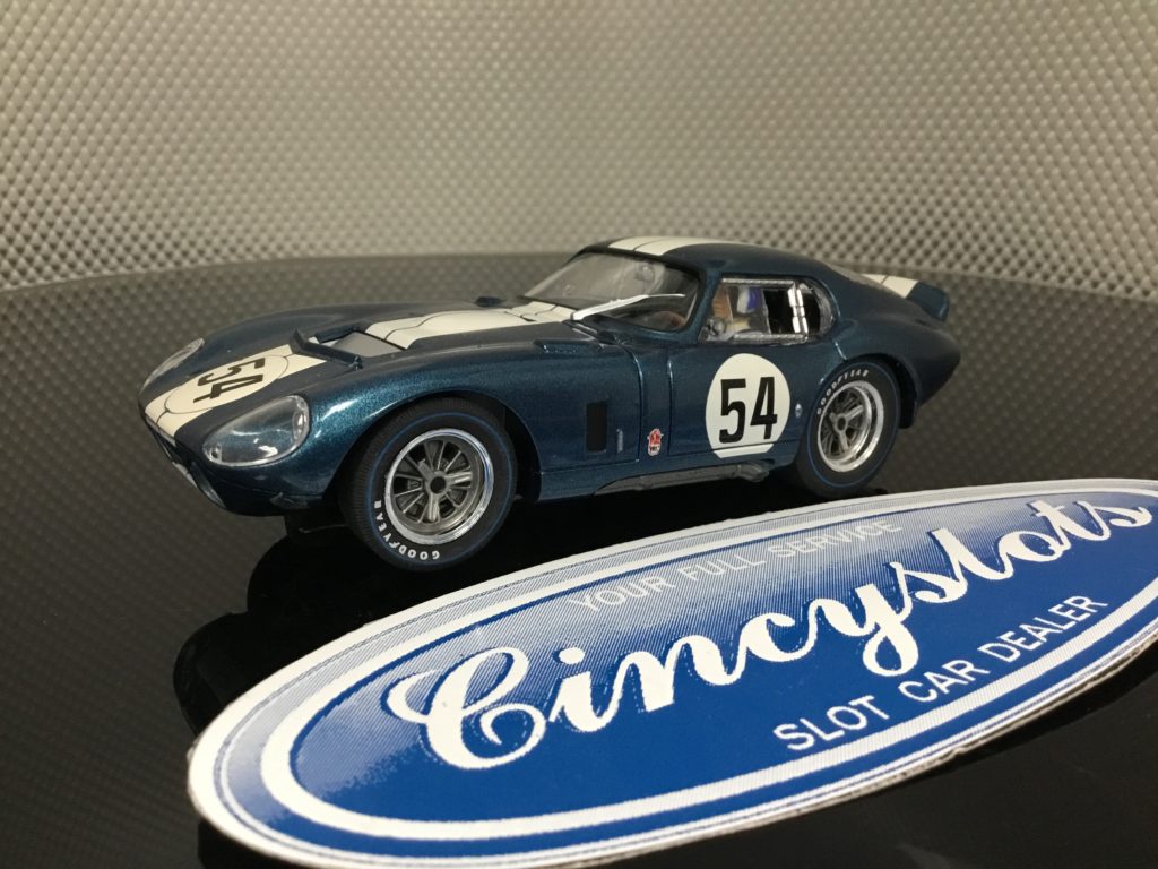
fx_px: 1037
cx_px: 579
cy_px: 434
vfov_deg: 45.4
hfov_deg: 58.4
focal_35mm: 31
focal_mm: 3.3
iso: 160
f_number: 2.4
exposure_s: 1/30
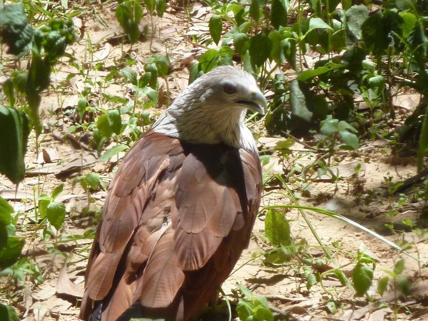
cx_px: 145
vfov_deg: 2.6
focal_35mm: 576
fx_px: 7123
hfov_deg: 3.4
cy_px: 199
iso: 160
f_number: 4.9
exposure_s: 1/400
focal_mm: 49.2
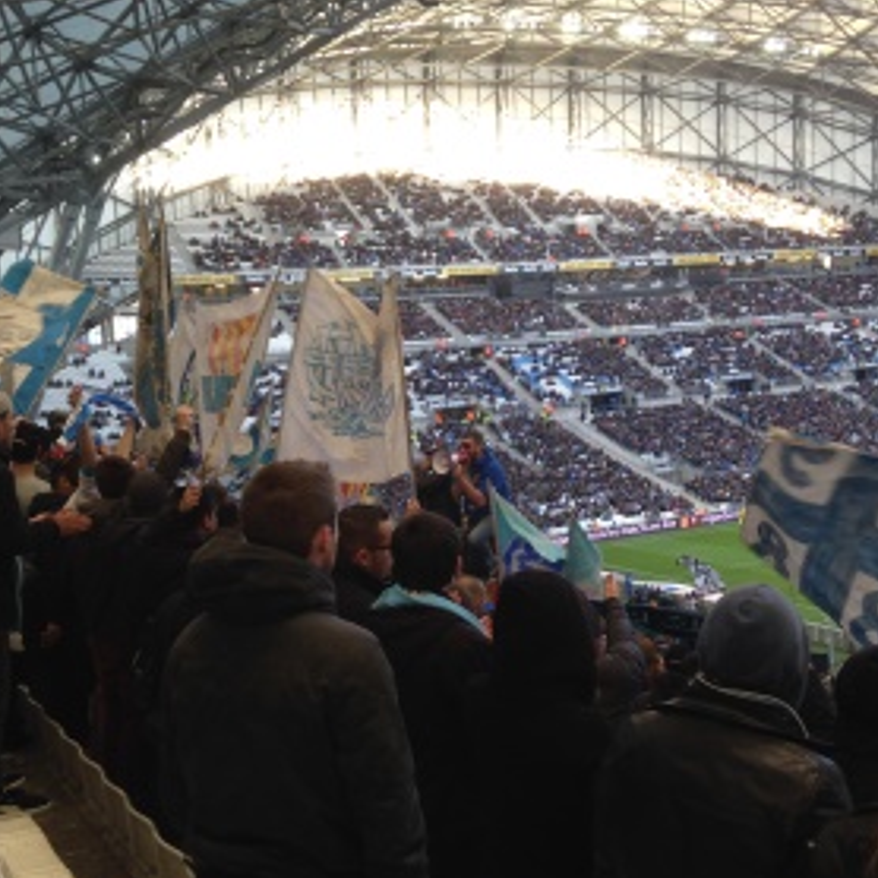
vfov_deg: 36.0
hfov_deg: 36.1
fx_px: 1349
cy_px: 496
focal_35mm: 47
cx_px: 430
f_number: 2.4
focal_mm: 4.12
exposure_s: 1/120
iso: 80
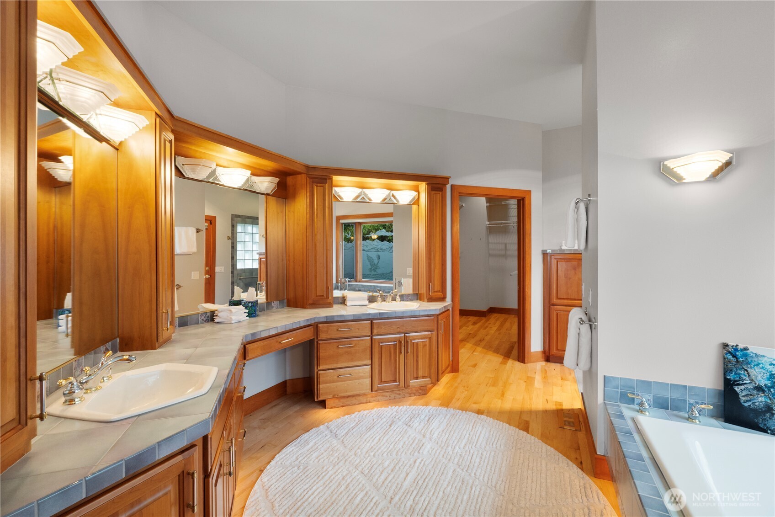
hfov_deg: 97.6
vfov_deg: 74.6
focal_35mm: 16
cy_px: 258
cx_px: 388
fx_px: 339
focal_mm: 10.5
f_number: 9
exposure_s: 1/2.5
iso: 800
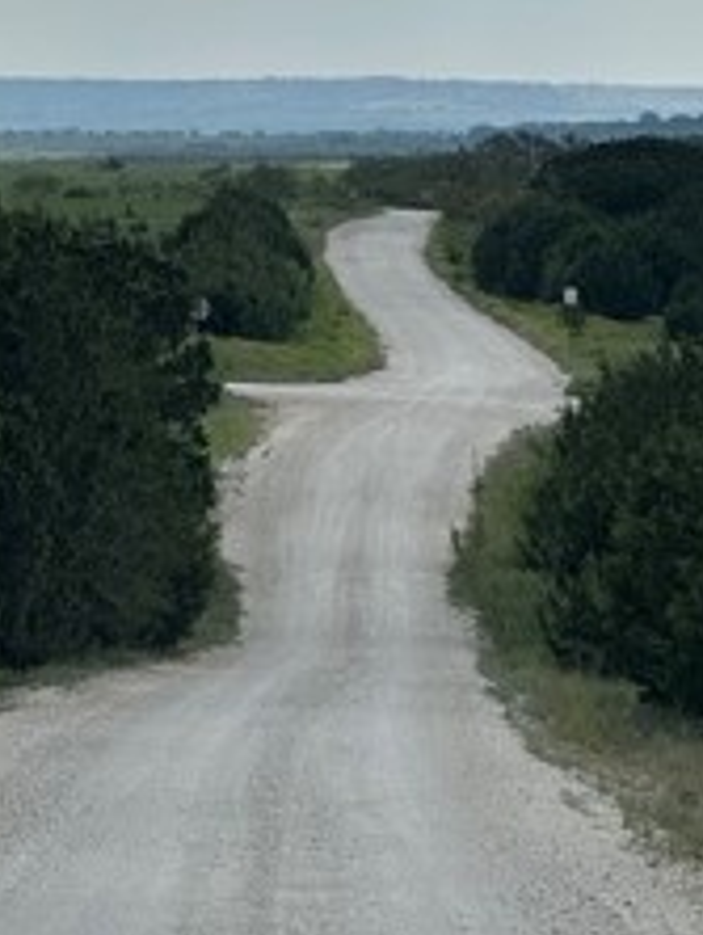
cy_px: -274
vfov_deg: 7.4
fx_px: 7189
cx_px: -290
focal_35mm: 266
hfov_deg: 5.6
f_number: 2.8
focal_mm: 9
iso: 32
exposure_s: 1/1946
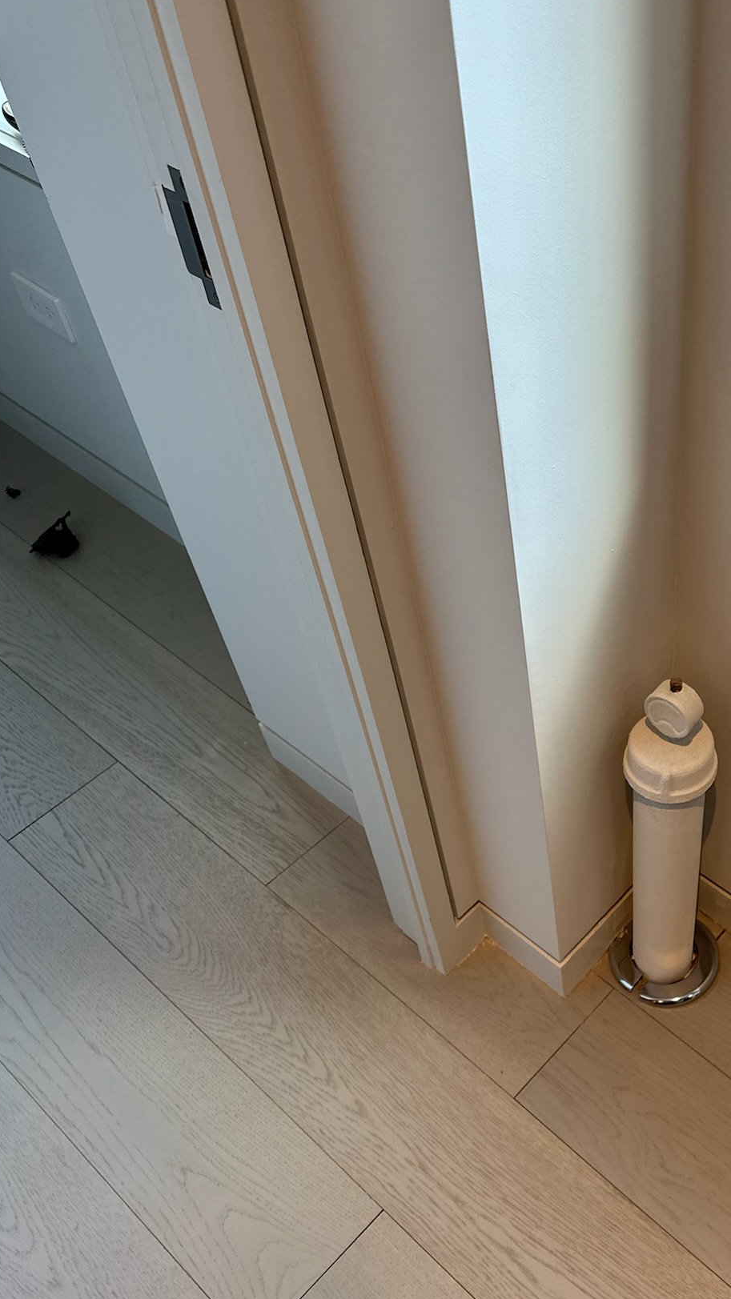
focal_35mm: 33
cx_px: 590
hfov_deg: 34.5
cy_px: 732
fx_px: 1137
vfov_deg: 59.3
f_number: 1.78
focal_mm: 6.86
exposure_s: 1/120
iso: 160
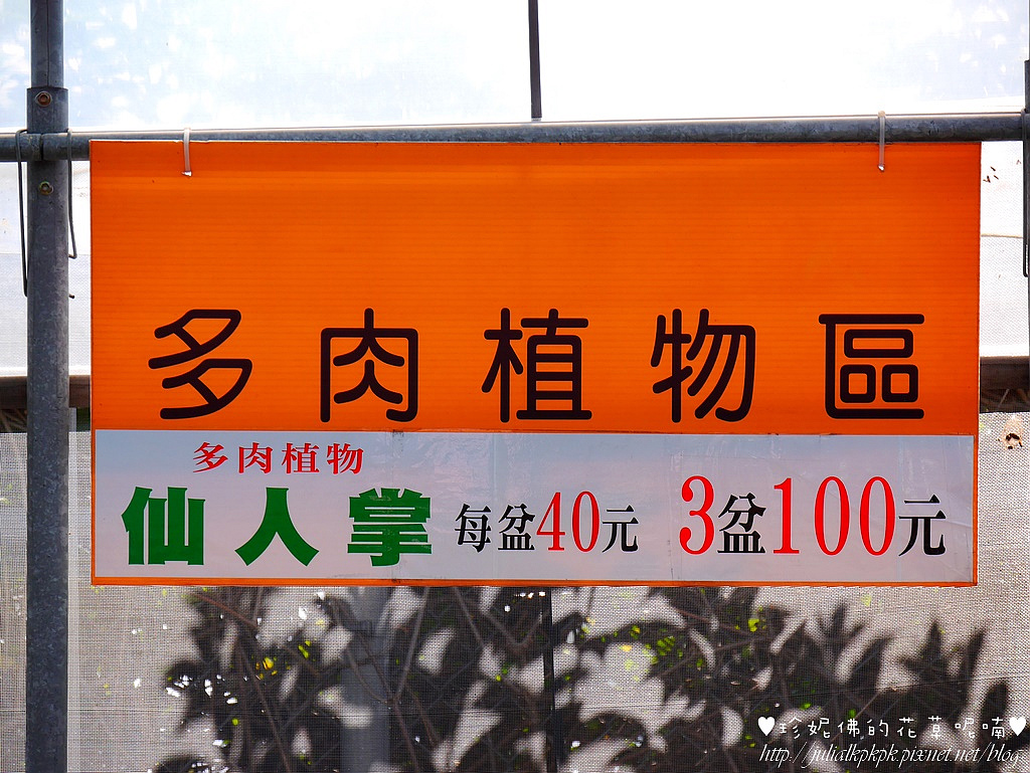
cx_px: 515
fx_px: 5239
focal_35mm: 176
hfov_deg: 11.2
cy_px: 386
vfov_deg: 8.4
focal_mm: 88
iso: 160
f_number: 5.6
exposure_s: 1/400
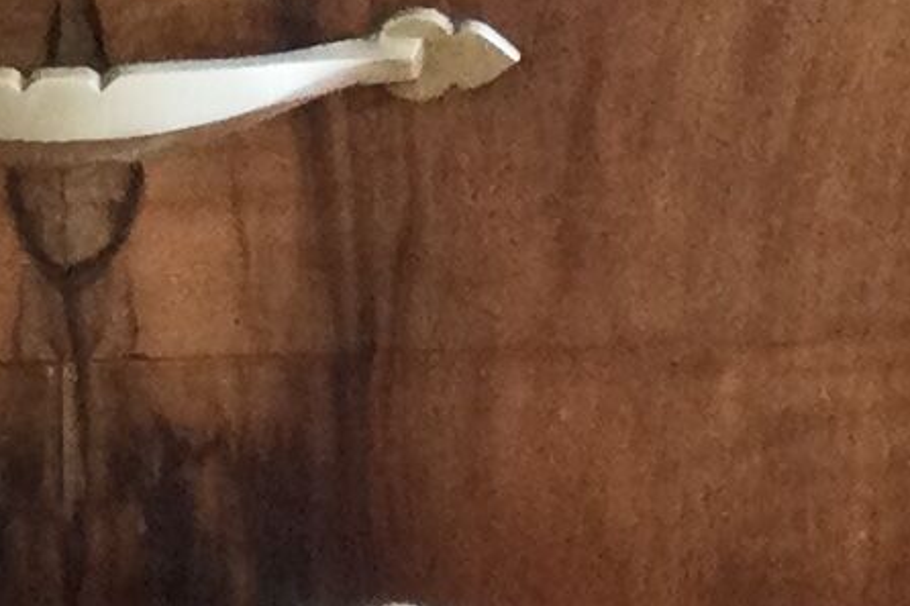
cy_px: -549
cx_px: -2
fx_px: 5963
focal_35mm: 236
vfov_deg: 5.7
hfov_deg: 8.7
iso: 50
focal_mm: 3.3
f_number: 2.4
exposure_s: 1/33
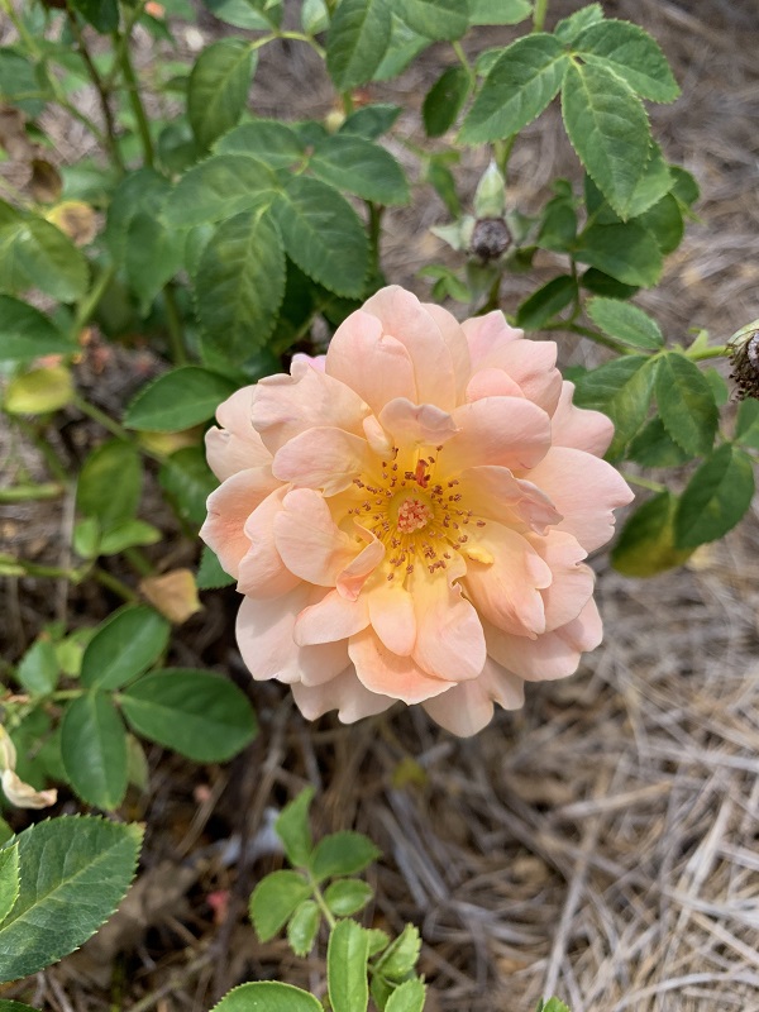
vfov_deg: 67.3
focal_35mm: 26
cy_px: 506
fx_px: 760
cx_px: 380
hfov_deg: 53.1
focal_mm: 4.25
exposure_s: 1/1718
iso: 25
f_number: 1.8
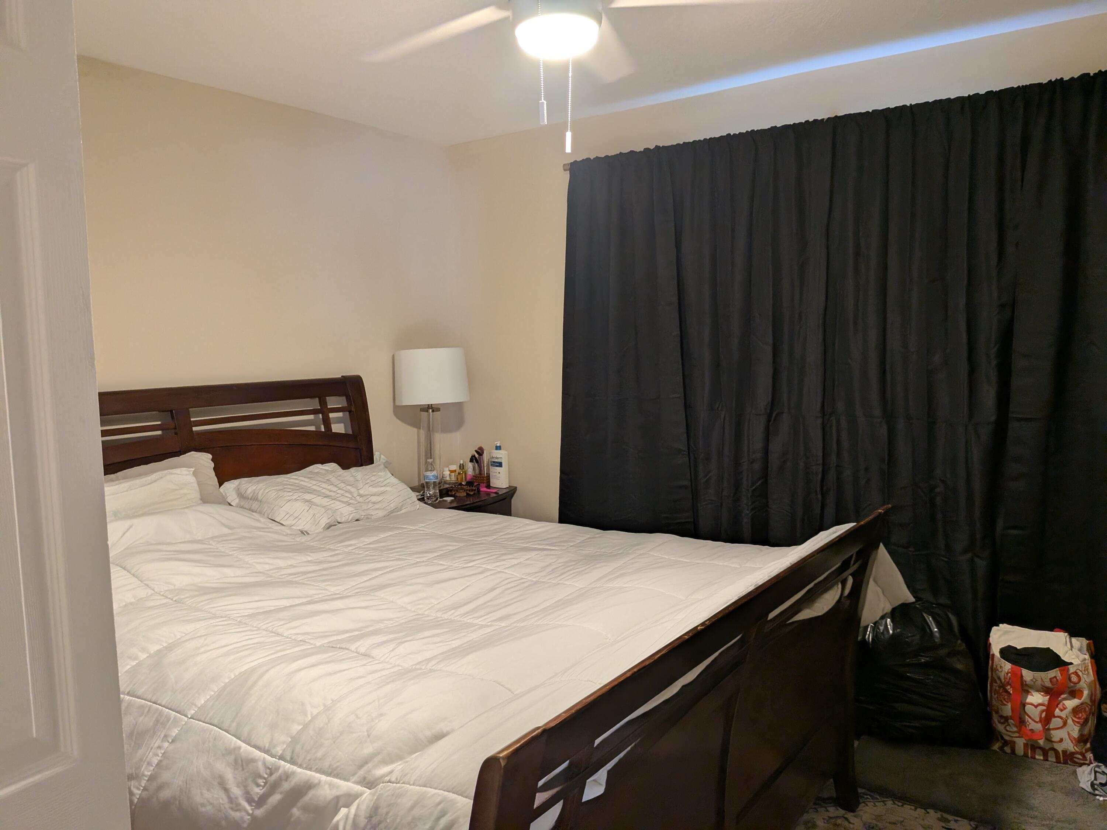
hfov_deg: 71.6
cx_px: 554
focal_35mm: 24
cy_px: 415
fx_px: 768
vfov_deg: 56.8
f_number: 1.7
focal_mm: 4.53
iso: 323
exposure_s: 1/120
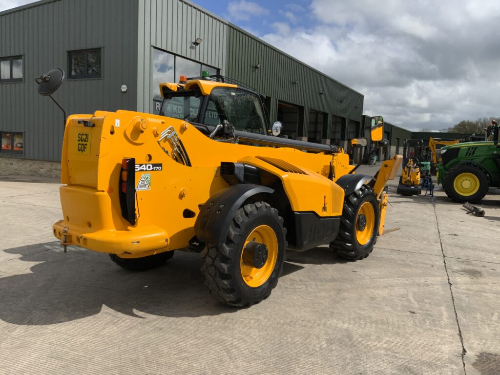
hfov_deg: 61.7
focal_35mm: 29
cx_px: 250
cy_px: 188
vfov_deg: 48.2
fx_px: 419
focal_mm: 3
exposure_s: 1/2959
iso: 20
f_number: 1.8
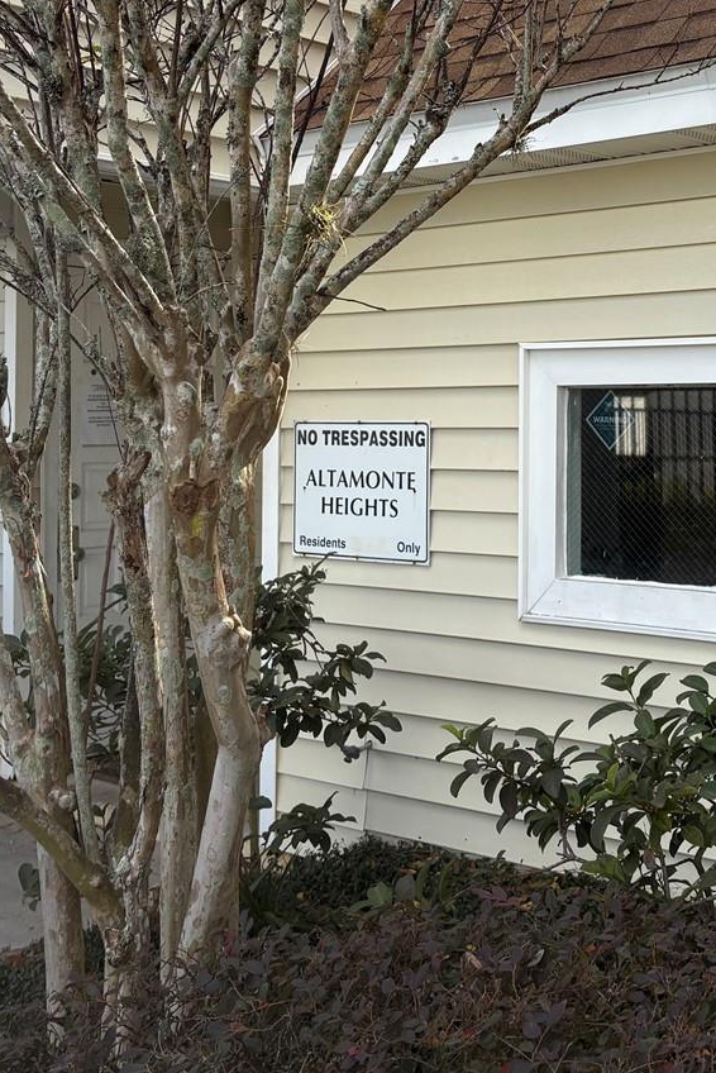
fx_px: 1520
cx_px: 543
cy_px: 364
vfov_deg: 38.5
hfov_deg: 26.2
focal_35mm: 51
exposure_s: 1/1032
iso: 50
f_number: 1.6
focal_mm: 5.96
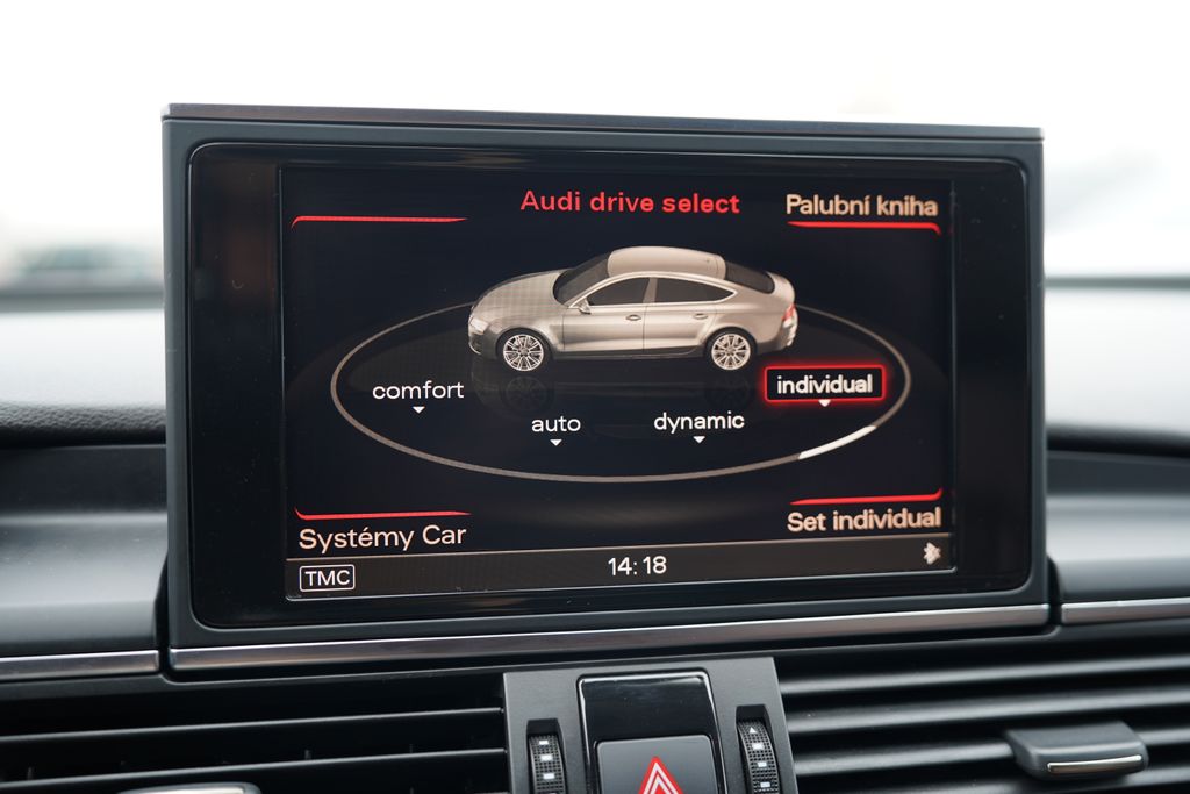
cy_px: 397
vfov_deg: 36.0
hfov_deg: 51.9
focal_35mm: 37
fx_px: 1223
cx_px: 595
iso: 100
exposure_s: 1/50
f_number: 3.2
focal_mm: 37
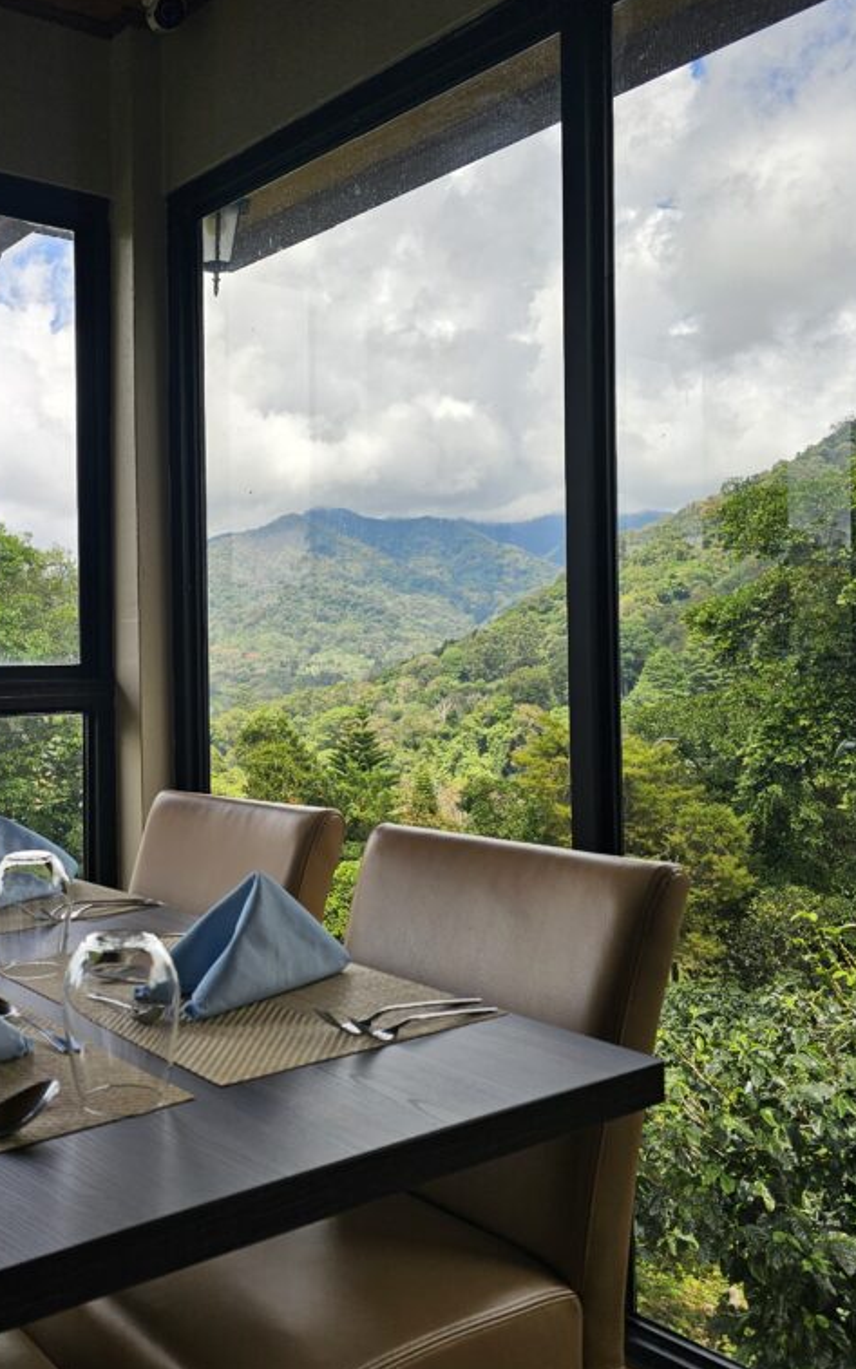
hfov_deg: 37.1
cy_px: 682
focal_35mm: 33
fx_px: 1232
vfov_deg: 58.1
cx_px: 179
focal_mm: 6.3
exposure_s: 1/251
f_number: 1.7
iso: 10
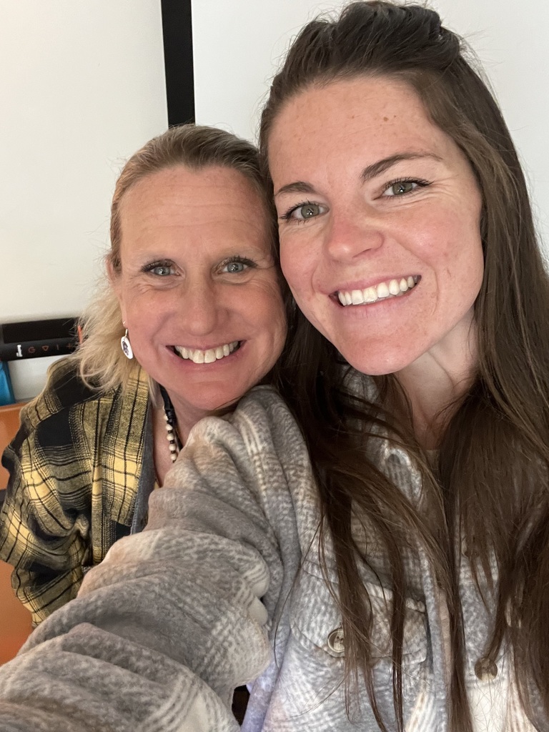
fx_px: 634
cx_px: 274
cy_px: 366
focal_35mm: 30
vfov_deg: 60.0
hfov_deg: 46.8
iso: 400
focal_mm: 2.71
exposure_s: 1/30
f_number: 2.2
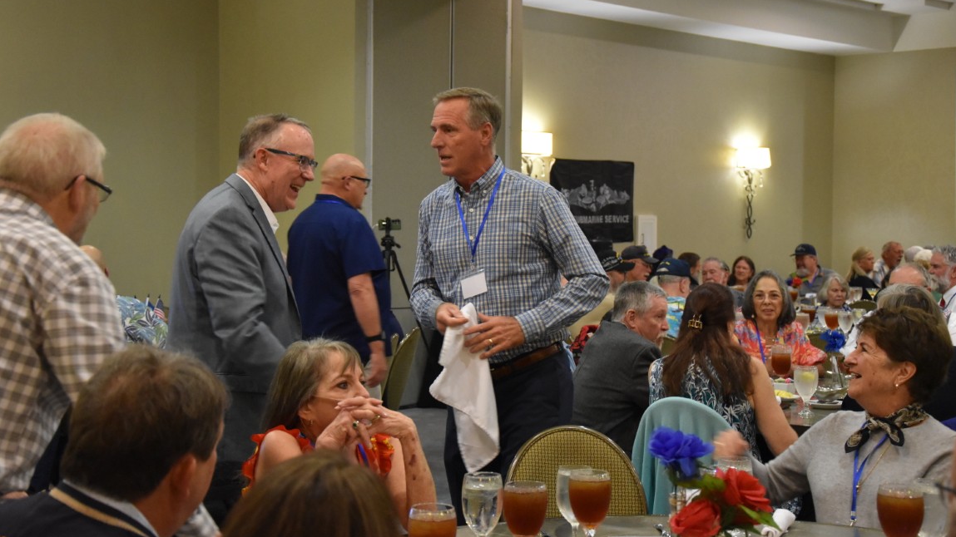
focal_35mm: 63
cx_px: 478
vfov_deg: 19.1
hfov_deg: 33.3
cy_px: 233
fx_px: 1597
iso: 2800
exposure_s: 1/60
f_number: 4.5
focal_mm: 40
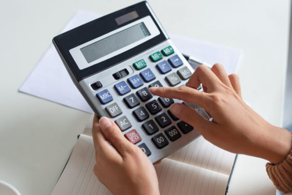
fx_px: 471
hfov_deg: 34.5
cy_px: 98
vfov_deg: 23.4
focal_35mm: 58
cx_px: 146
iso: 100
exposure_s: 1/100
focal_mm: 58
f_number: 3.2
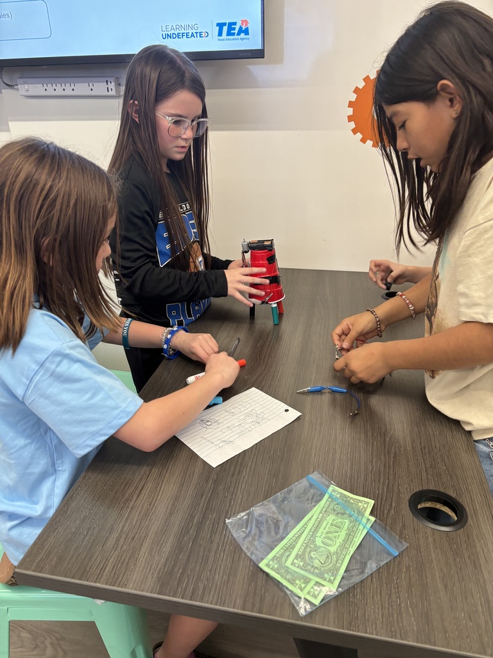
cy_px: 329
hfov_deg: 53.1
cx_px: 246
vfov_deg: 67.3
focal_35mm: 26
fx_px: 494
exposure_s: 1/60
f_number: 1.6
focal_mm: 5.96
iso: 200
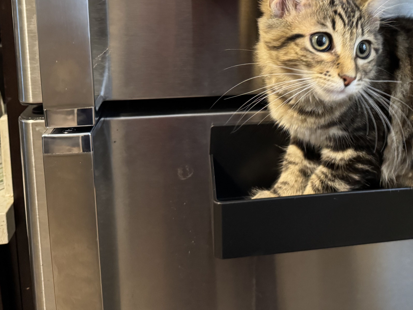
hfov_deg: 41.5
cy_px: 41
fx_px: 513
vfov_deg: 32.2
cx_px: 345
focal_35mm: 43
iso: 800
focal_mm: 6.76
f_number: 1.78
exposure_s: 1/40
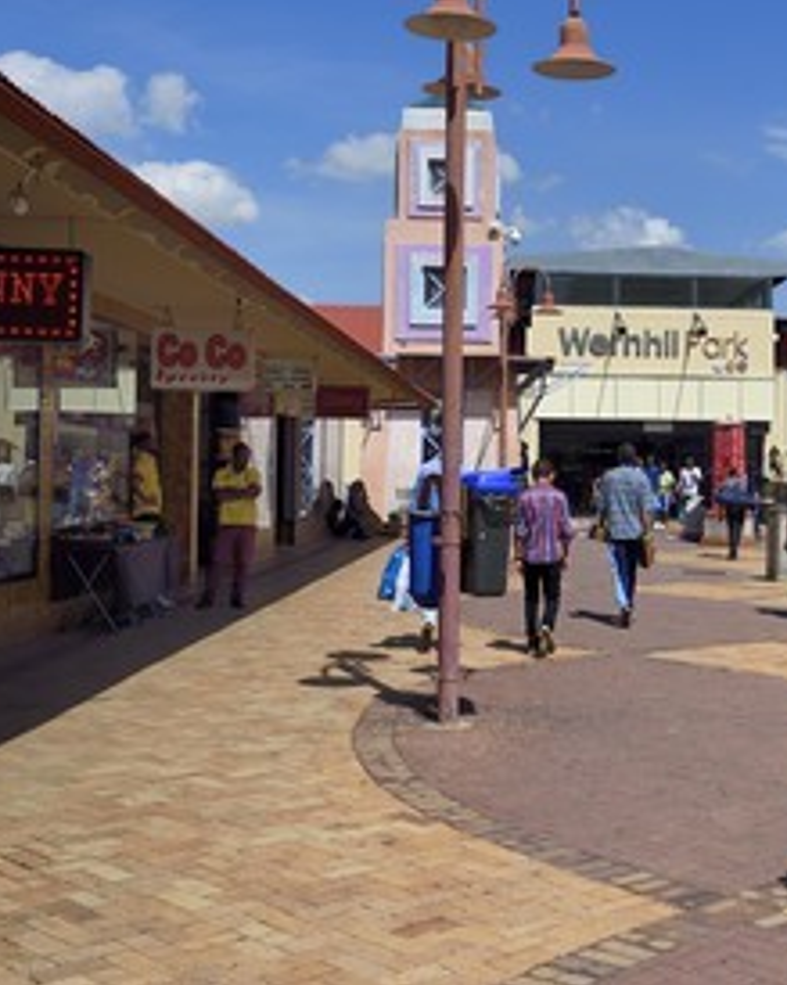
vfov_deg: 40.3
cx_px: 733
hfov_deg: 31.0
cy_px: 489
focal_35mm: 46
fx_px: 1340
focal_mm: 32
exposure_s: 1/250
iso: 200
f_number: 18
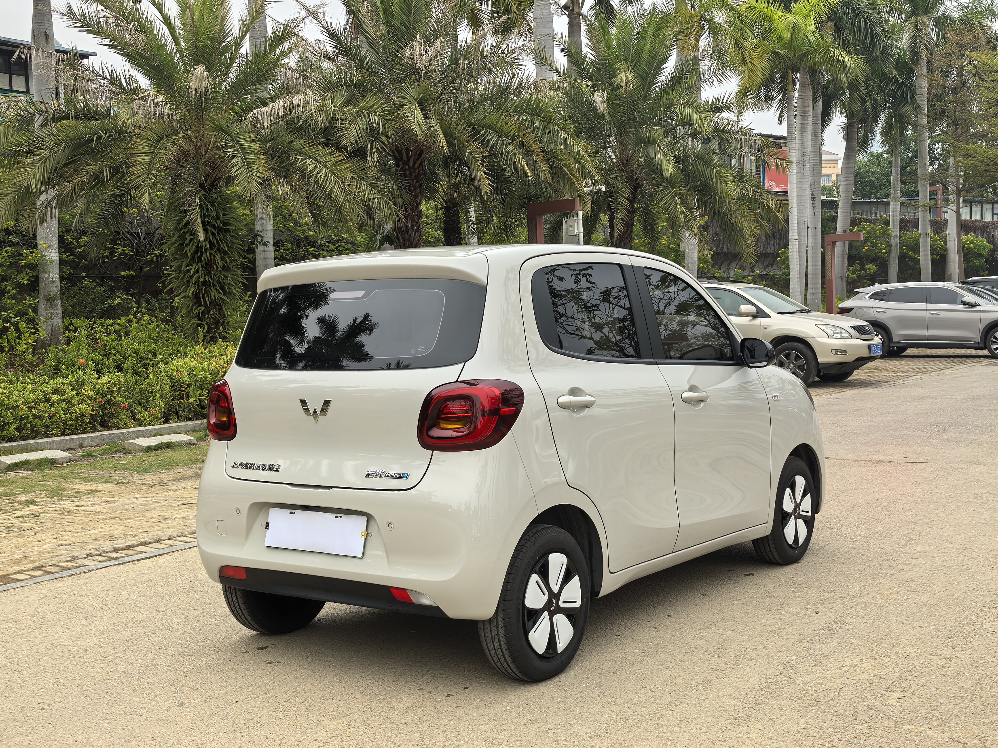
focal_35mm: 41
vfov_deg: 35.1
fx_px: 1182
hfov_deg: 45.8
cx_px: 499
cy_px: 374
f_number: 2
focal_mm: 6.98
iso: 50
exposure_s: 1/397
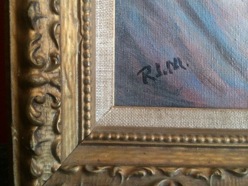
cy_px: 93
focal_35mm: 30
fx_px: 215
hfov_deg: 60.0
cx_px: 124
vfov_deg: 46.8
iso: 320
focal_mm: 4.12
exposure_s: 1/30
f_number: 2.2
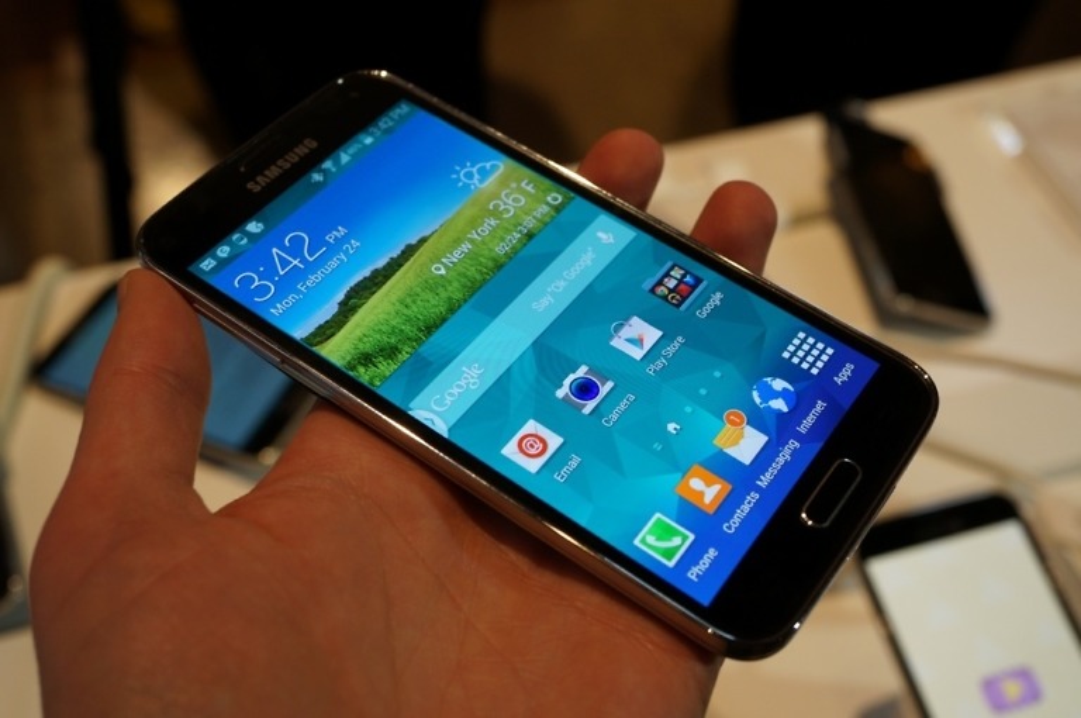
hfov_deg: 43.7
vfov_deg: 29.8
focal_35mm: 45
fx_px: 1350
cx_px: 540
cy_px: 359
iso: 400
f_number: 5.6
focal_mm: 30
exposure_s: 1/60
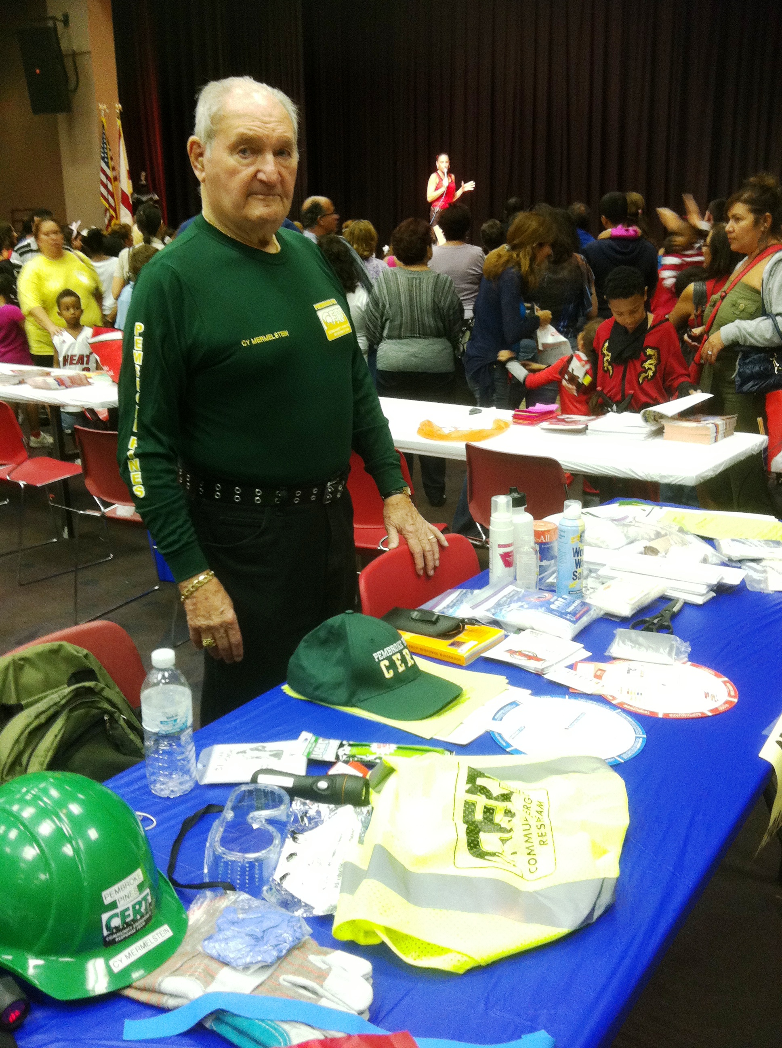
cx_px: 391
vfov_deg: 52.7
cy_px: 524
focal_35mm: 35
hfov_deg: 40.6
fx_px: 1057
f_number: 2.8
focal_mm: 3.85
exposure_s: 1/15
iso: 160
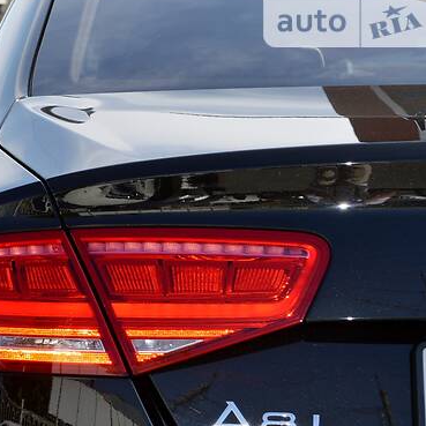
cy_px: 291
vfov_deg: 11.5
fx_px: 2115
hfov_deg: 11.4
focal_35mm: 152
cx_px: -15
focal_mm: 55
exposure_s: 1/200
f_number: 8
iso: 100
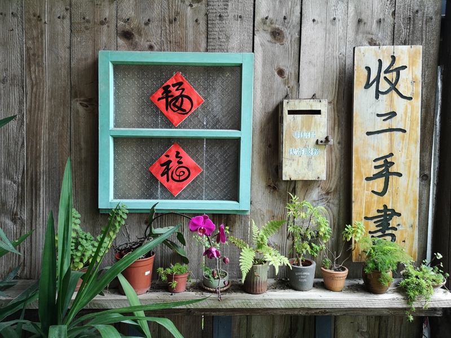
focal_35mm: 27
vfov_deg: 51.4
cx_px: 226
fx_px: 352
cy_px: 169
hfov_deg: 65.3
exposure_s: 1/60
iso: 125
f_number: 1.8
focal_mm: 3.95
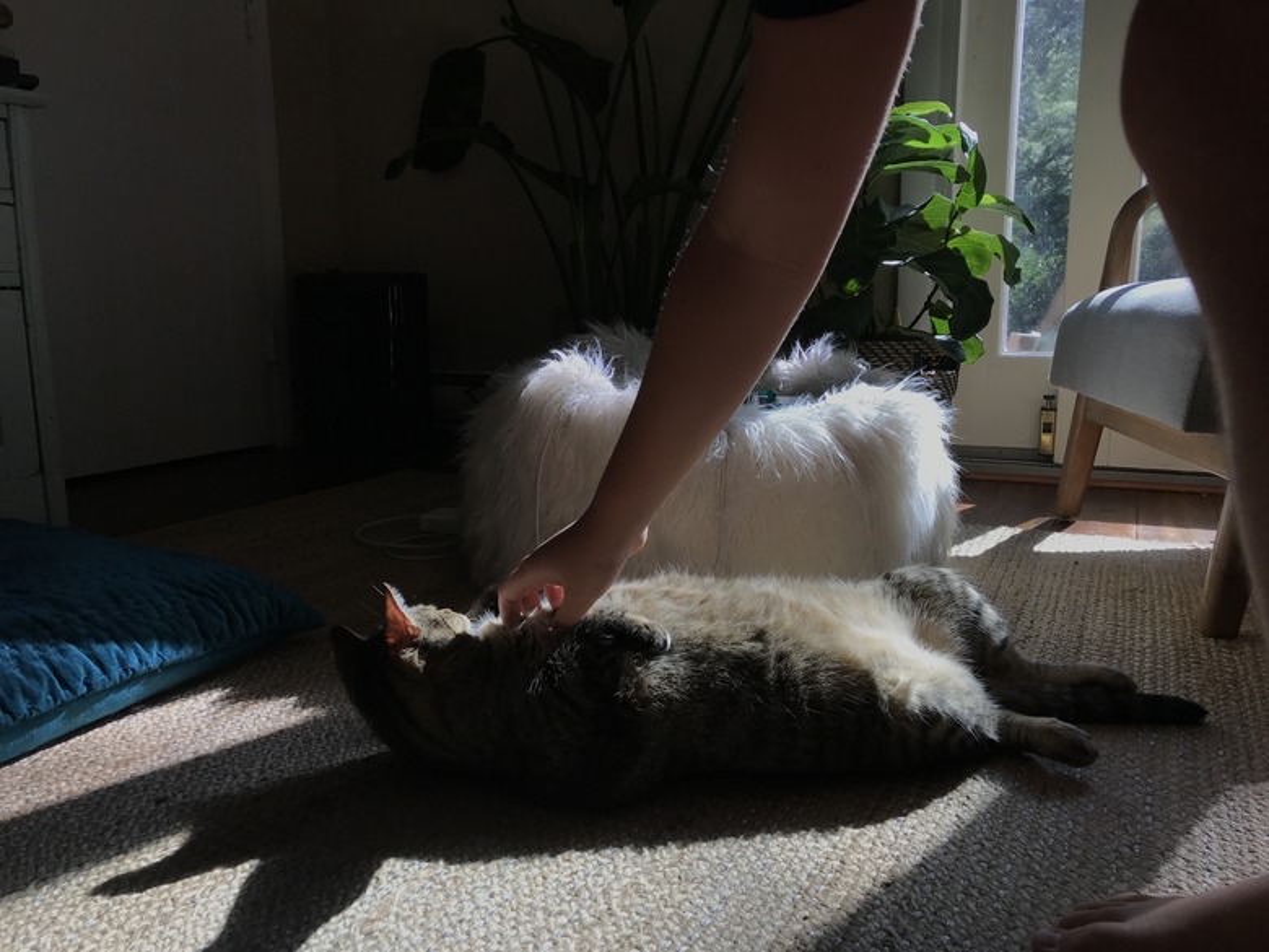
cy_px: 476
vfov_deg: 49.7
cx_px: 634
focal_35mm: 28
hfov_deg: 63.4
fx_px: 1026
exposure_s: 1/499
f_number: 1.8
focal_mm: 3.99
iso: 20
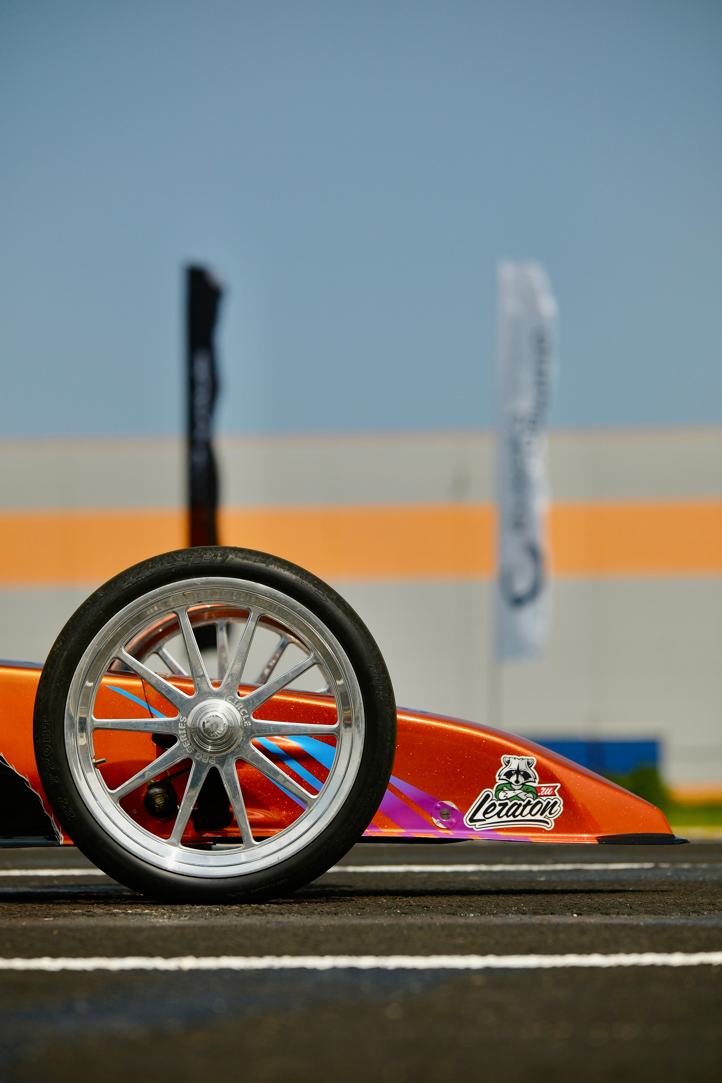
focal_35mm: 113
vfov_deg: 18.1
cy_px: 542
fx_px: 3399
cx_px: 361
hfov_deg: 12.1
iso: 200
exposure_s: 1/16000
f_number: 2.2
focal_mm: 75
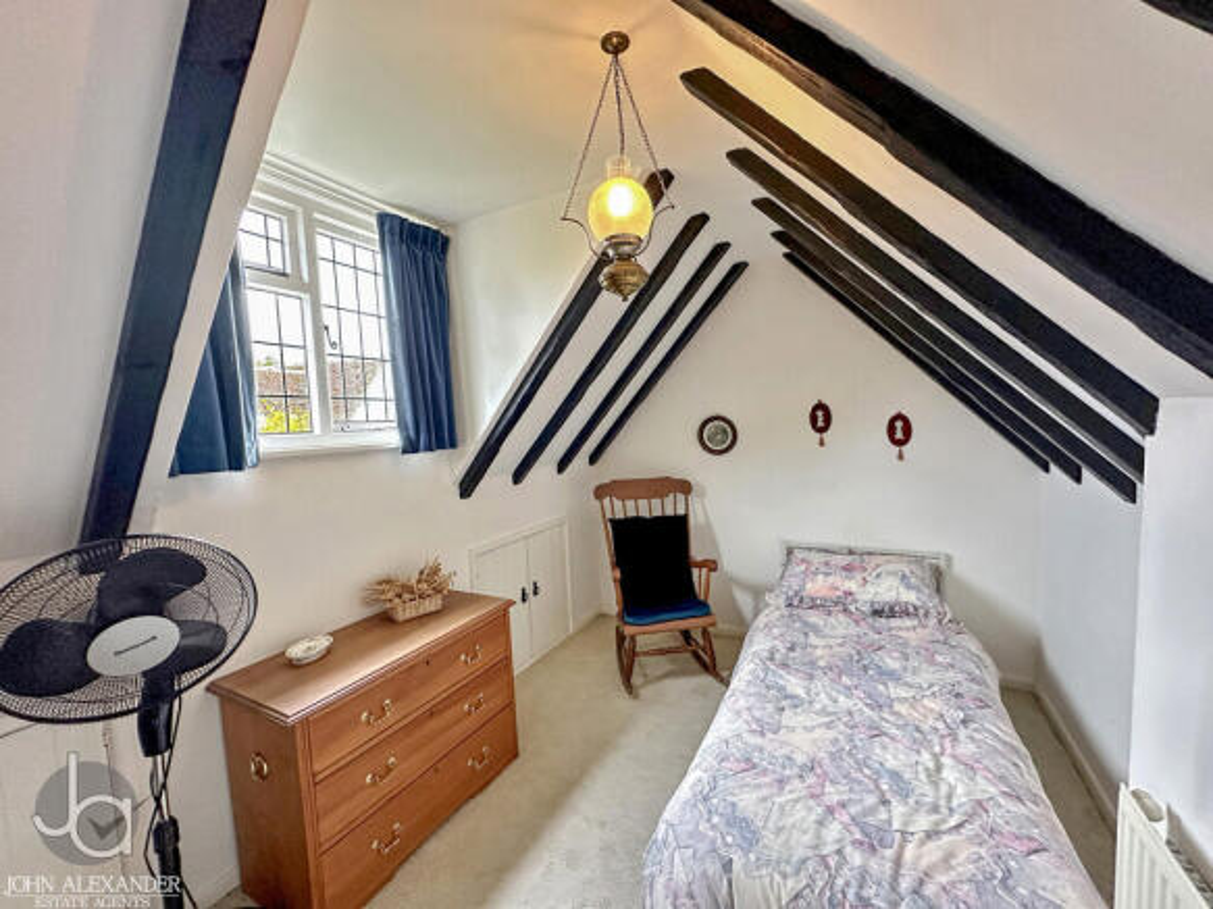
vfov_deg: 85.7
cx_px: 606
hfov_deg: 102.1
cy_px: 454
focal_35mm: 14
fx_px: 490
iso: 400
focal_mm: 2.22
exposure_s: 1/50
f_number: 2.2
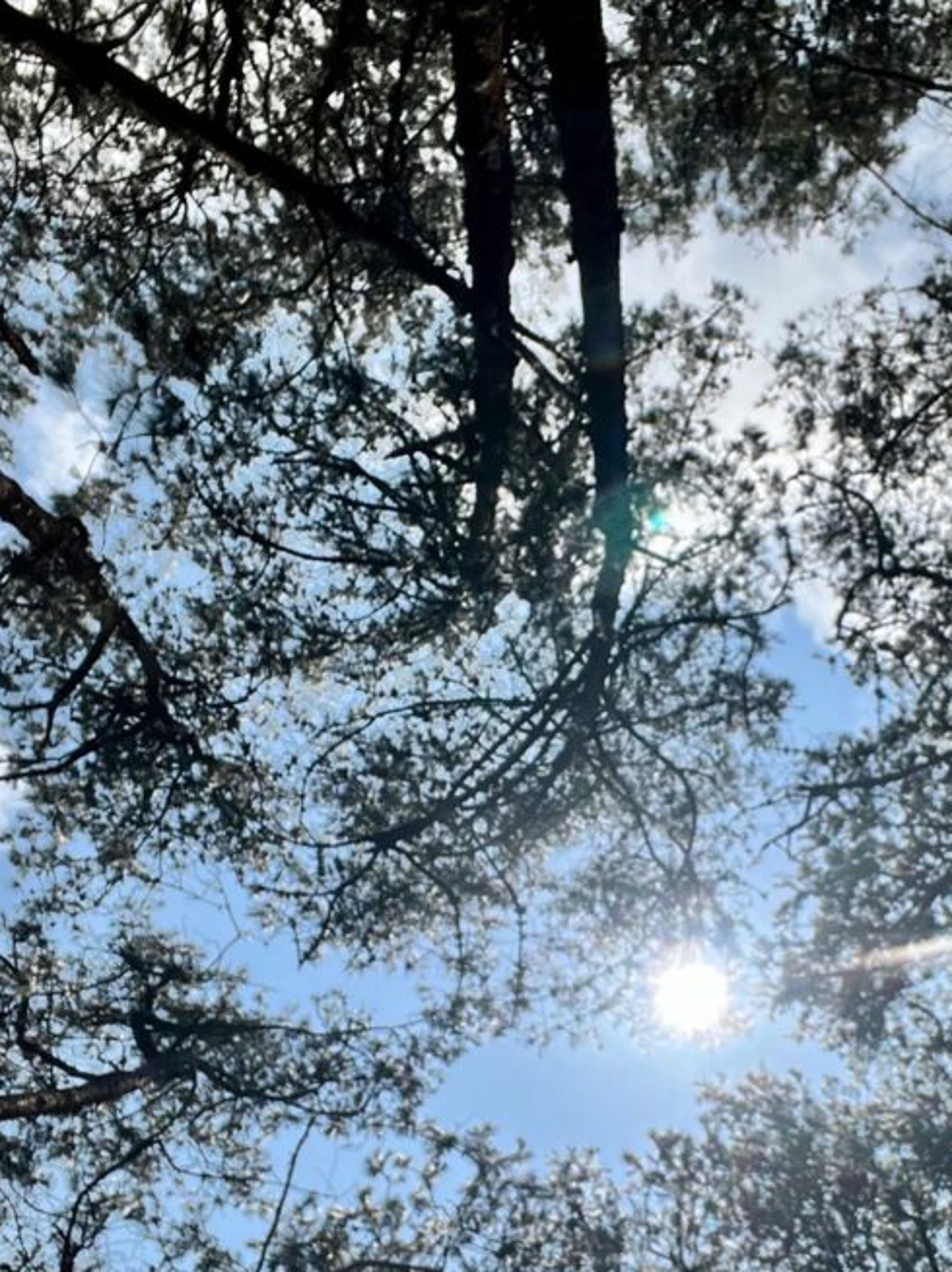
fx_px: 1725
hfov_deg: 30.5
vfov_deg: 40.2
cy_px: 774
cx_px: 666
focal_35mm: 47
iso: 32
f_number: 2.2
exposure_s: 1/4854
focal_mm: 2.71
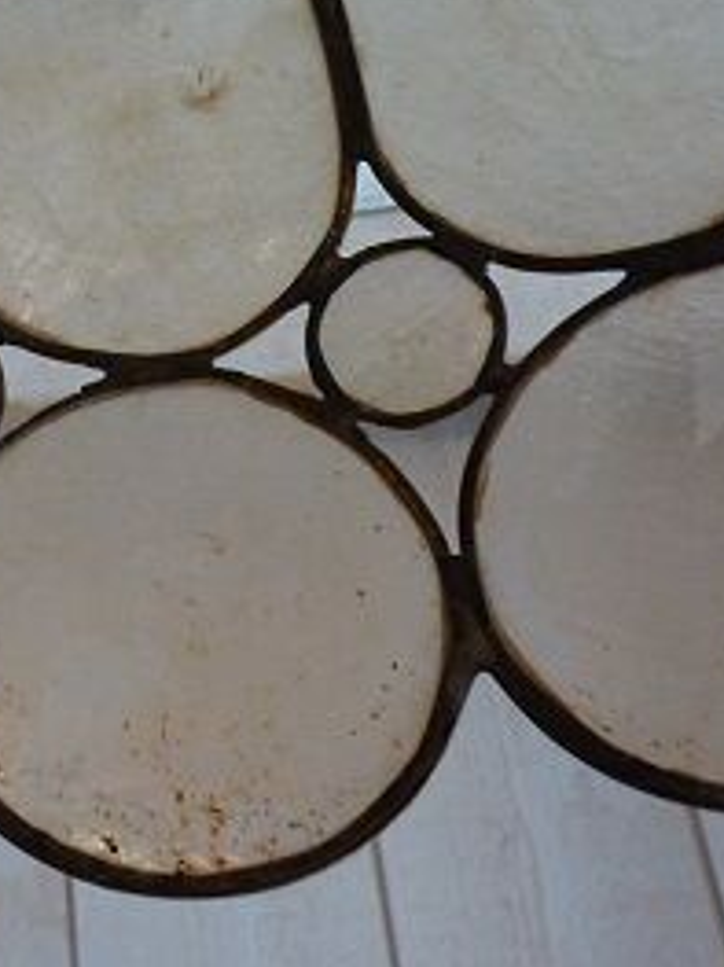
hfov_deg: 22.1
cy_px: 342
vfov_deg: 31.0
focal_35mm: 62
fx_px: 1730
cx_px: -114
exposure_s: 1/30
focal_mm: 6
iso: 250
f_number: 3
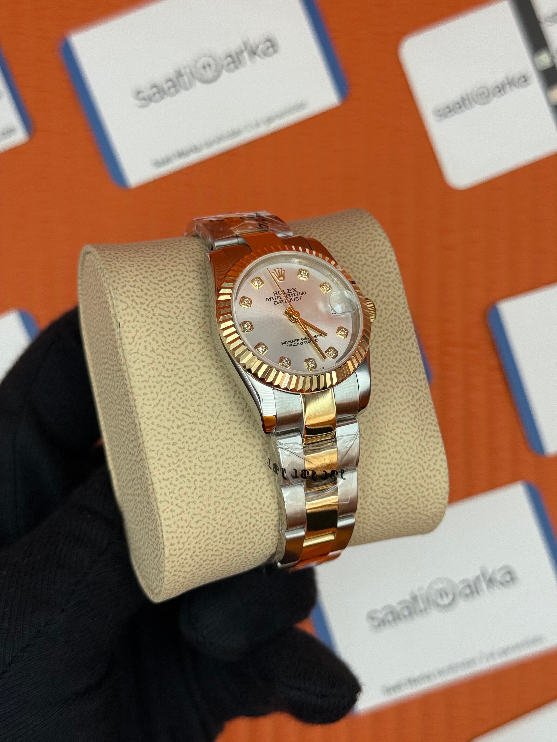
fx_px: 1030
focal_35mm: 48
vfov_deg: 39.7
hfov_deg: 30.3
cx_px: 278
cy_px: 371
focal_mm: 6.76
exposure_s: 1/875
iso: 64
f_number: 1.78
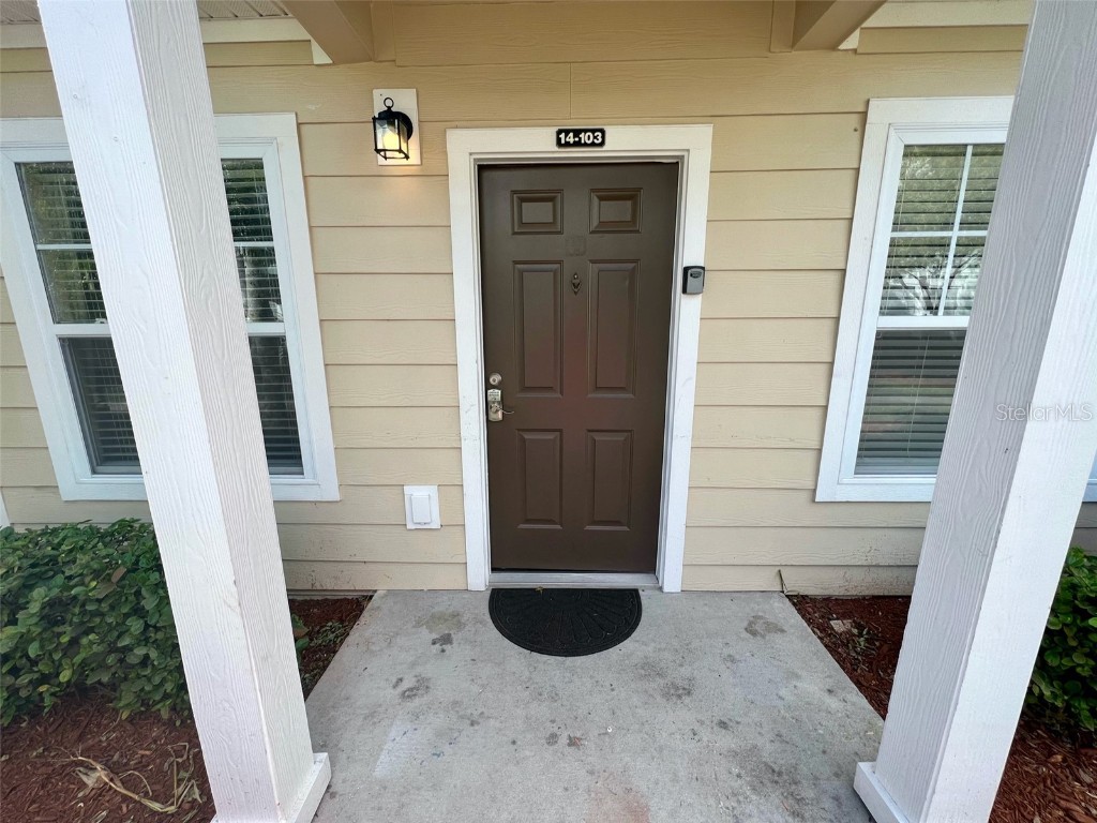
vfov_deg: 89.9
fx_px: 412
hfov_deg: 106.2
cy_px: 412
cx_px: 548
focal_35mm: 13
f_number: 1.8
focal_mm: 1.57
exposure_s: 1/352
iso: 32
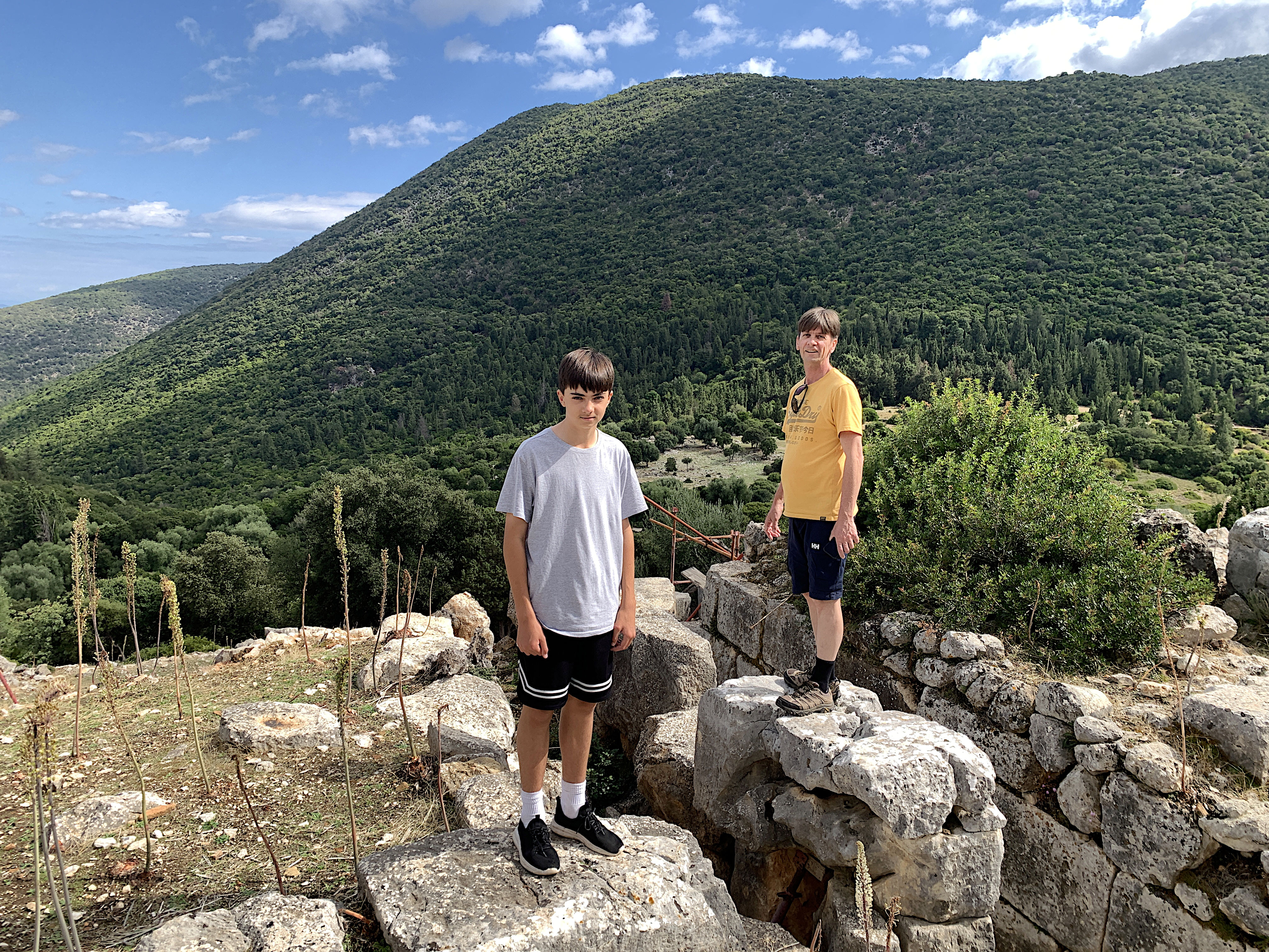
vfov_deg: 53.1
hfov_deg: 67.3
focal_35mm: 26
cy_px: 476
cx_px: 634
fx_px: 953
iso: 25
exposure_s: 1/1282
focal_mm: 4.25
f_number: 1.8
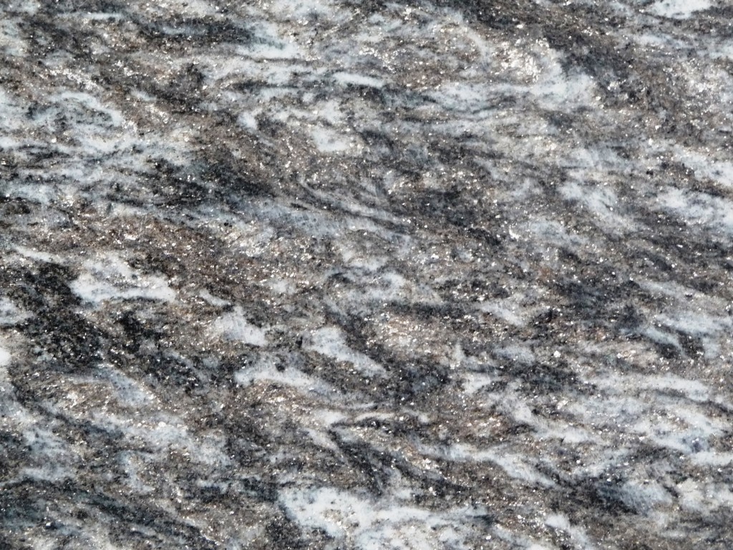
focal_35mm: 67
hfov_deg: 29.0
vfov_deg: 21.9
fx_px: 1419
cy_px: 275
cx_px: 366
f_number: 4.5
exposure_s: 1/40
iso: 200
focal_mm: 11.3
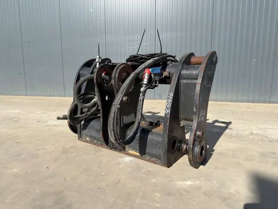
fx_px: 193
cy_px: 104
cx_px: 139
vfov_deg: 56.8
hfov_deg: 71.6
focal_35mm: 24
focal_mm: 6.76
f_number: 1.78
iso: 64
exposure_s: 1/2985
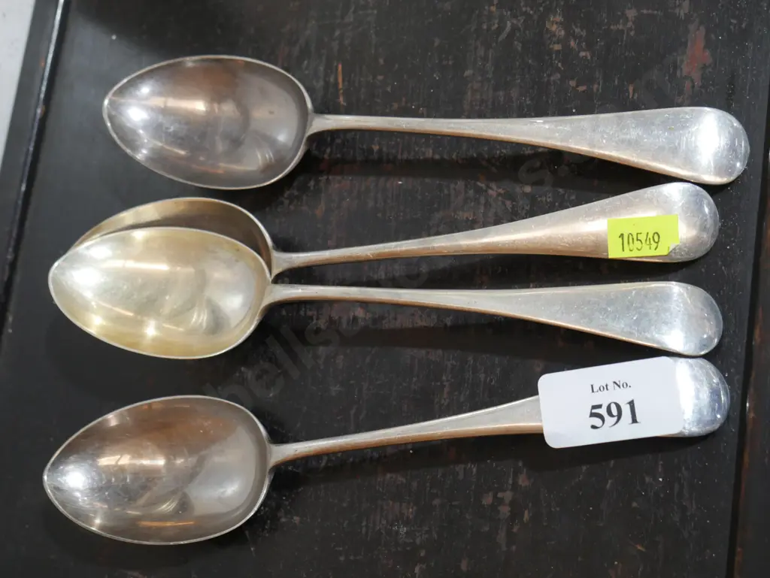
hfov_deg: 38.2
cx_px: 385
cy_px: 289
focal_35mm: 50
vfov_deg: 29.1
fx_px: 1113
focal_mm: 25
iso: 1000
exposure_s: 1/60
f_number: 5.3
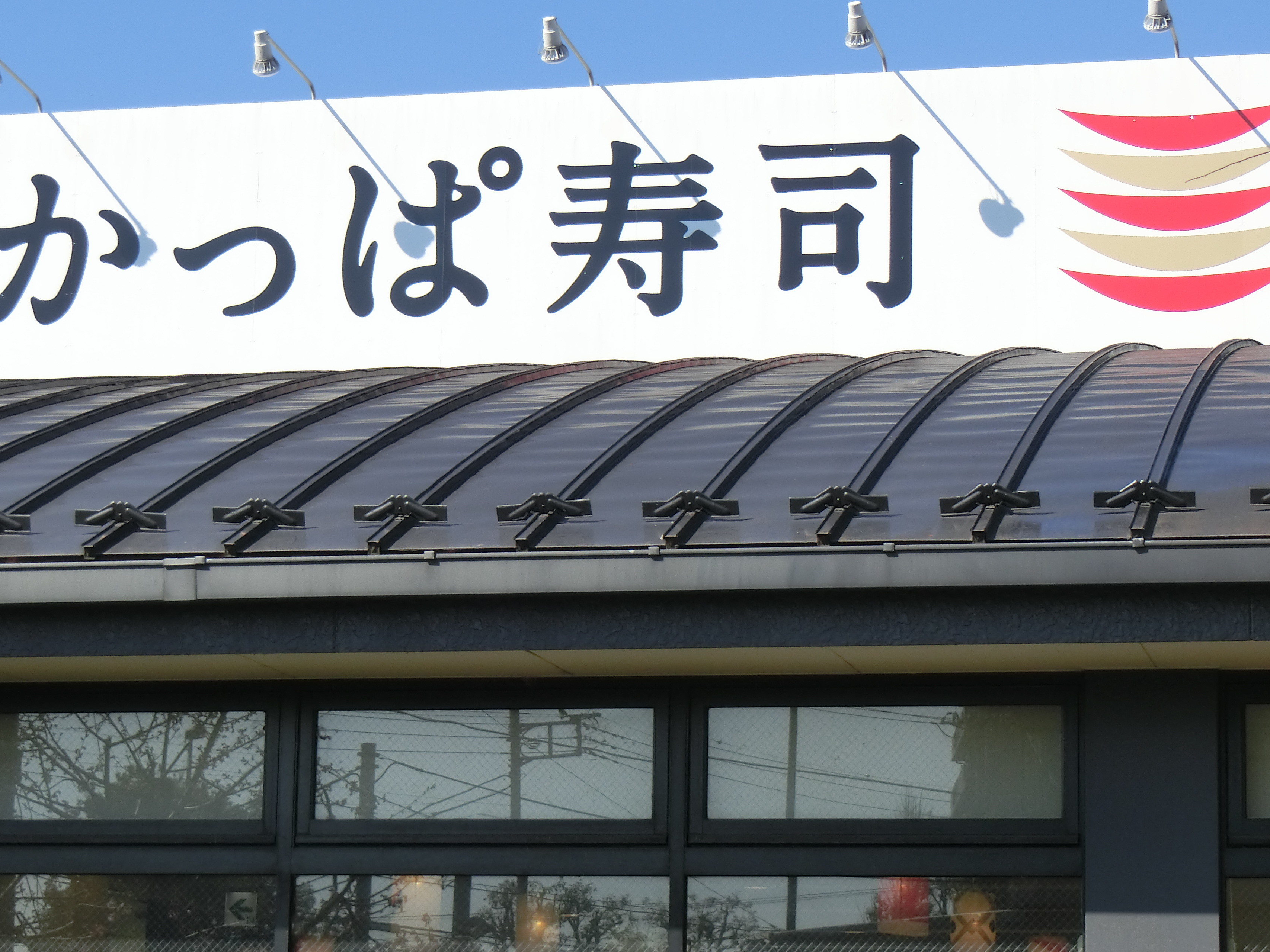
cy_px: 408
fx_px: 3962
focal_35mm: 108
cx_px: 492
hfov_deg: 18.2
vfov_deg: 13.7
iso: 80
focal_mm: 14.3
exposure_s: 1/400
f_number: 5.4
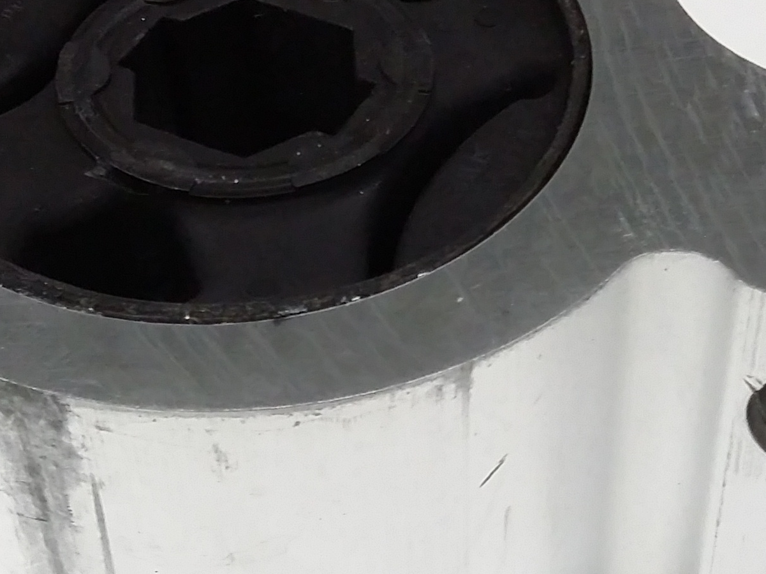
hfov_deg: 22.5
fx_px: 1925
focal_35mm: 87
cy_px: 446
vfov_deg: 16.9
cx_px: 375
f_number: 2.4
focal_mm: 3.4
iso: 160
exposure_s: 1/15
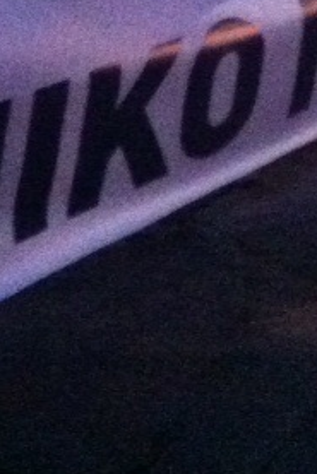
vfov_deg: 11.5
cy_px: -255
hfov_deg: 8.1
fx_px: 2242
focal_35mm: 170
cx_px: 38
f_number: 2.8
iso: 1000
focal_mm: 3.85
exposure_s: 1/15
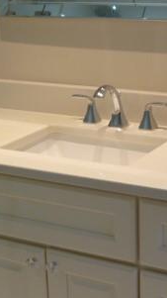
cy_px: 189
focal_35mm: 81
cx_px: 137
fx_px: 639
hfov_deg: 14.8
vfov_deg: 26.1
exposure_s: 1/30
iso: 200
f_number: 3.5
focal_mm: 6.3
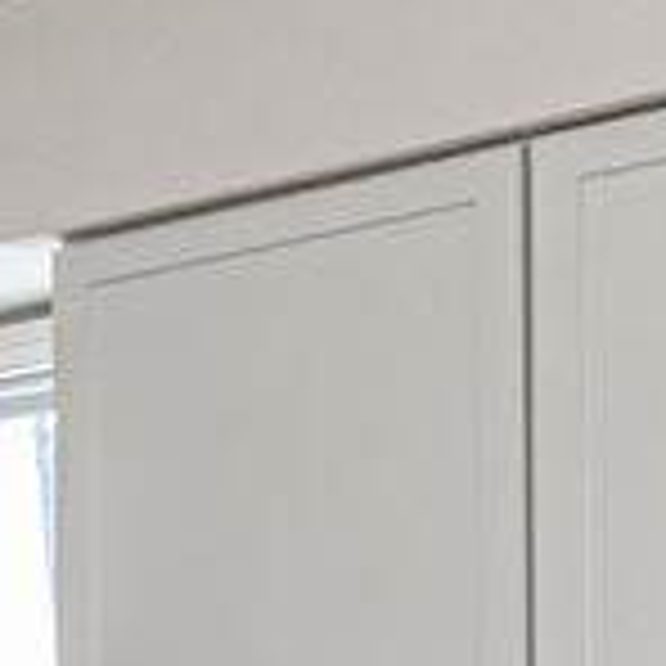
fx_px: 2394
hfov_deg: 13.9
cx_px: -576
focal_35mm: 110
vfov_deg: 15.1
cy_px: 866
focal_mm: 10
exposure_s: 1/60
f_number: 10
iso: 800
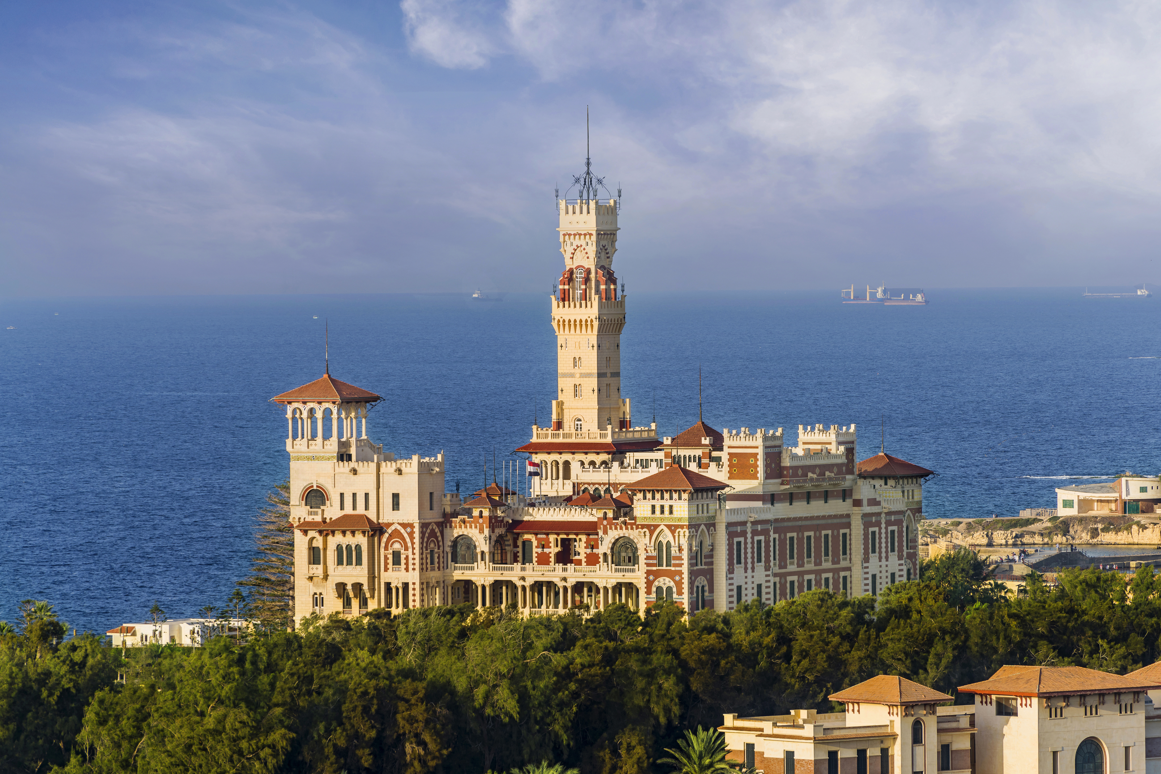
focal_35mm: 228
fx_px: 7352
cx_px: 598
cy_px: 376
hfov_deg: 9.0
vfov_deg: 6.0
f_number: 8
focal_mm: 220
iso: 100
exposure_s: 1/250
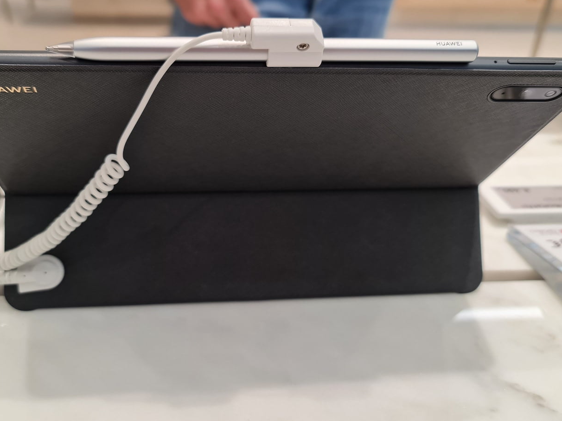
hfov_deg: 55.1
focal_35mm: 33
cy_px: 171
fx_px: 536
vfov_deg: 42.8
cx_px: 240
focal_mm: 7
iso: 50
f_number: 1.8
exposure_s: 1/100
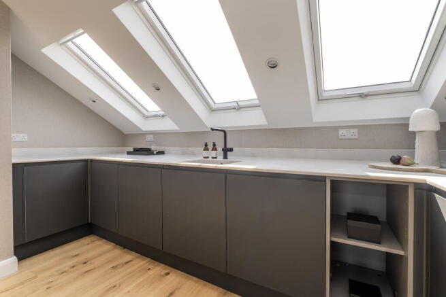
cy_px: 148
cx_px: 223
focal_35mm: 15
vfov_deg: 77.4
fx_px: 186
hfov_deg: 100.4
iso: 250
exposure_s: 1/60
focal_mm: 10
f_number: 8
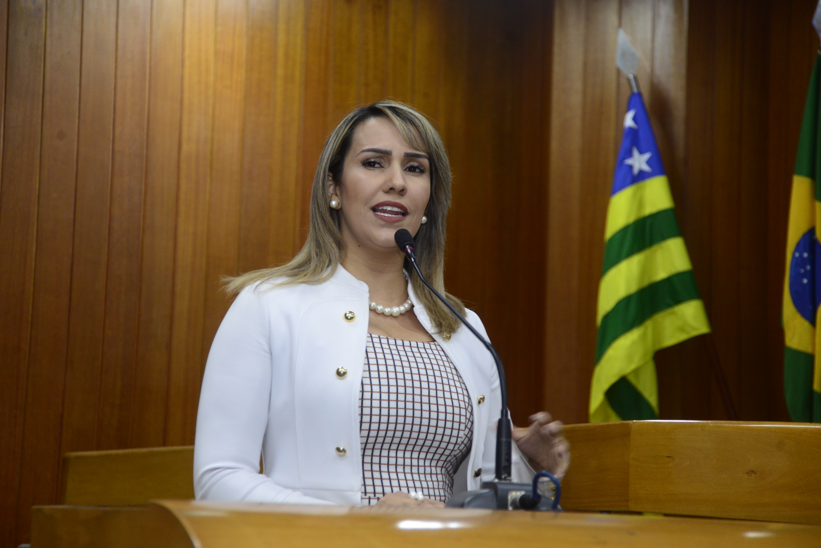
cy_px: 274
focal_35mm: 85
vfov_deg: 16.1
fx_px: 1939
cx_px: 410
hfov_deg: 23.9
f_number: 5.6
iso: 2000
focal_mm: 85
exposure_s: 1/60
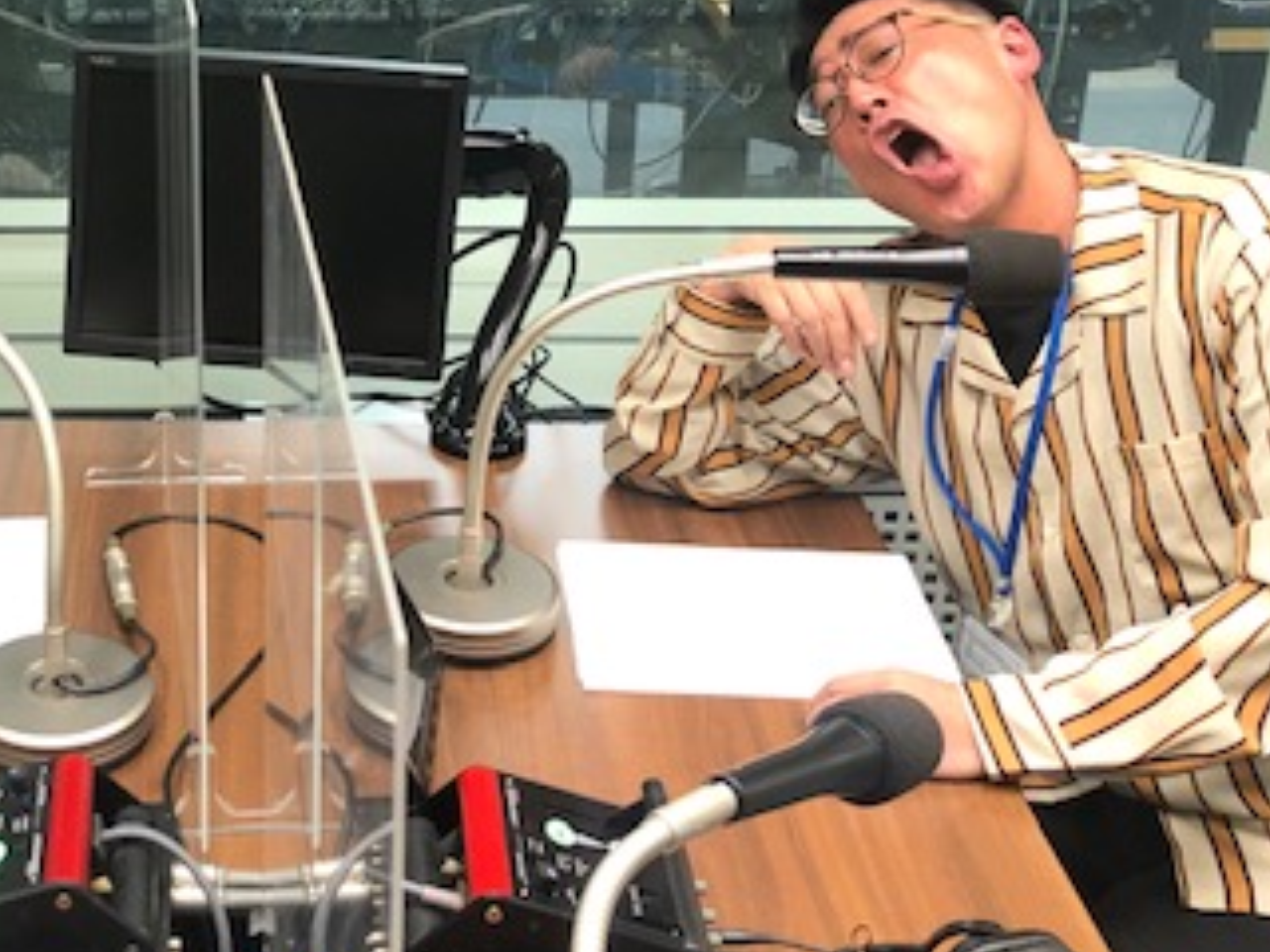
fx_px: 2055
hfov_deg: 32.9
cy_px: 182
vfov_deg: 25.6
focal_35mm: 56
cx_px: 171
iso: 64
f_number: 1.8
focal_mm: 4
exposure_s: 1/17
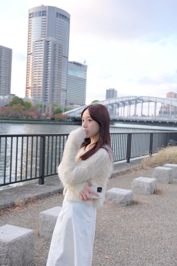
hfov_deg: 33.4
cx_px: 88
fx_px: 295
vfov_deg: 48.5
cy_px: 133
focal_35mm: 40
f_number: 3.2
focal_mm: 26.5
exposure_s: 1/100
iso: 320
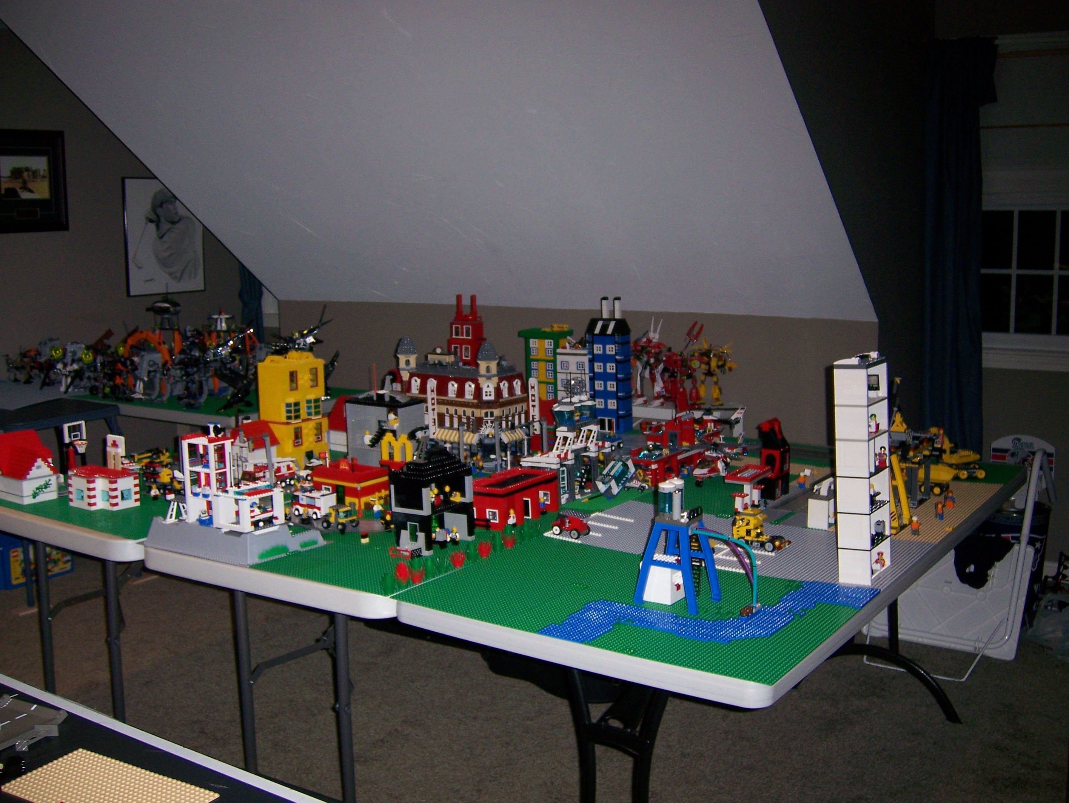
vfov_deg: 39.7
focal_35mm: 36
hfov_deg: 51.3
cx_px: 534
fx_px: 1112
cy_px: 402
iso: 125
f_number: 2.8
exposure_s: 1/60
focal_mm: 6
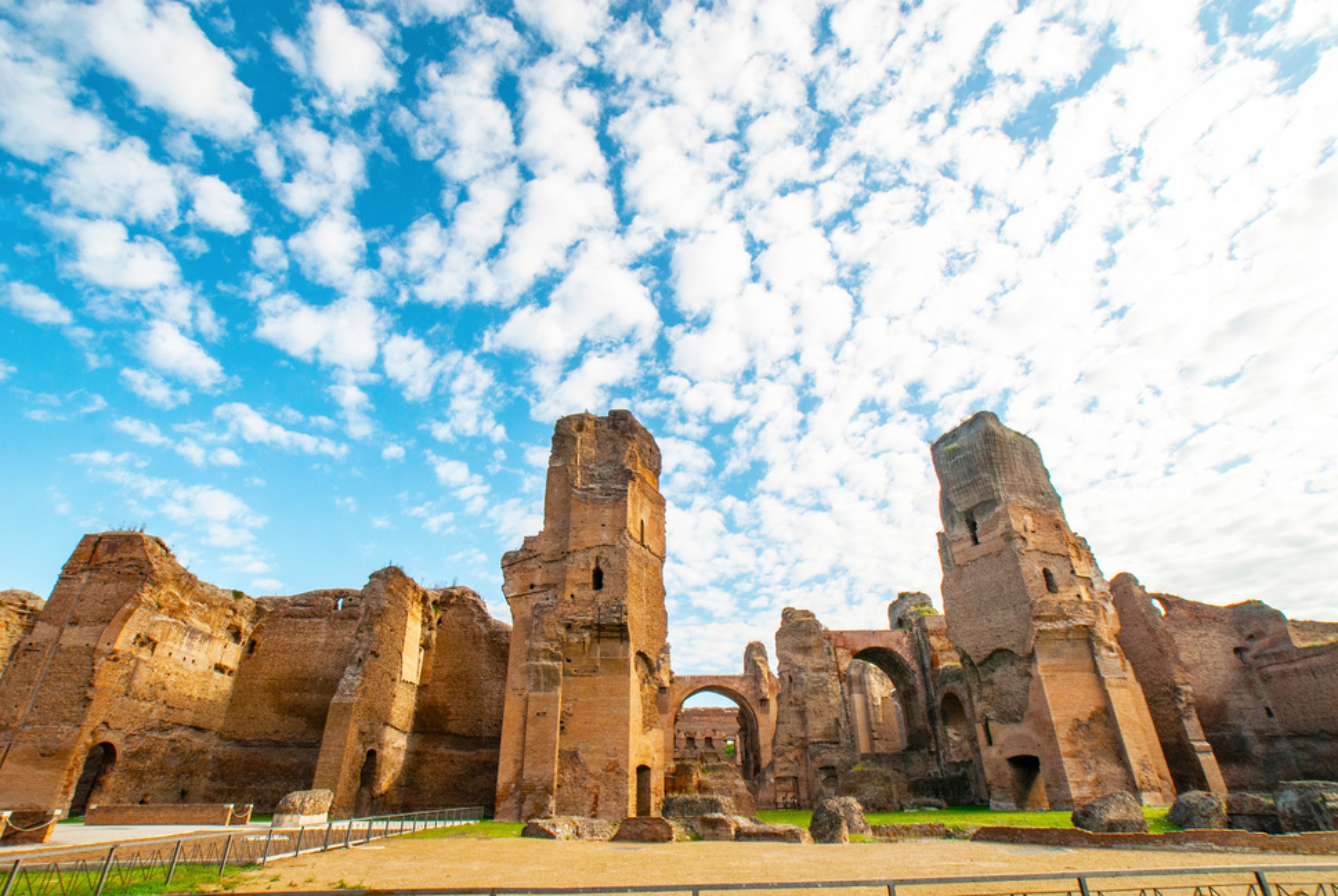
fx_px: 614
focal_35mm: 16
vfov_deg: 72.2
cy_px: 448
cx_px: 669
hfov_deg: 94.9
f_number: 10
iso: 160
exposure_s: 1/350
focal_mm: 11
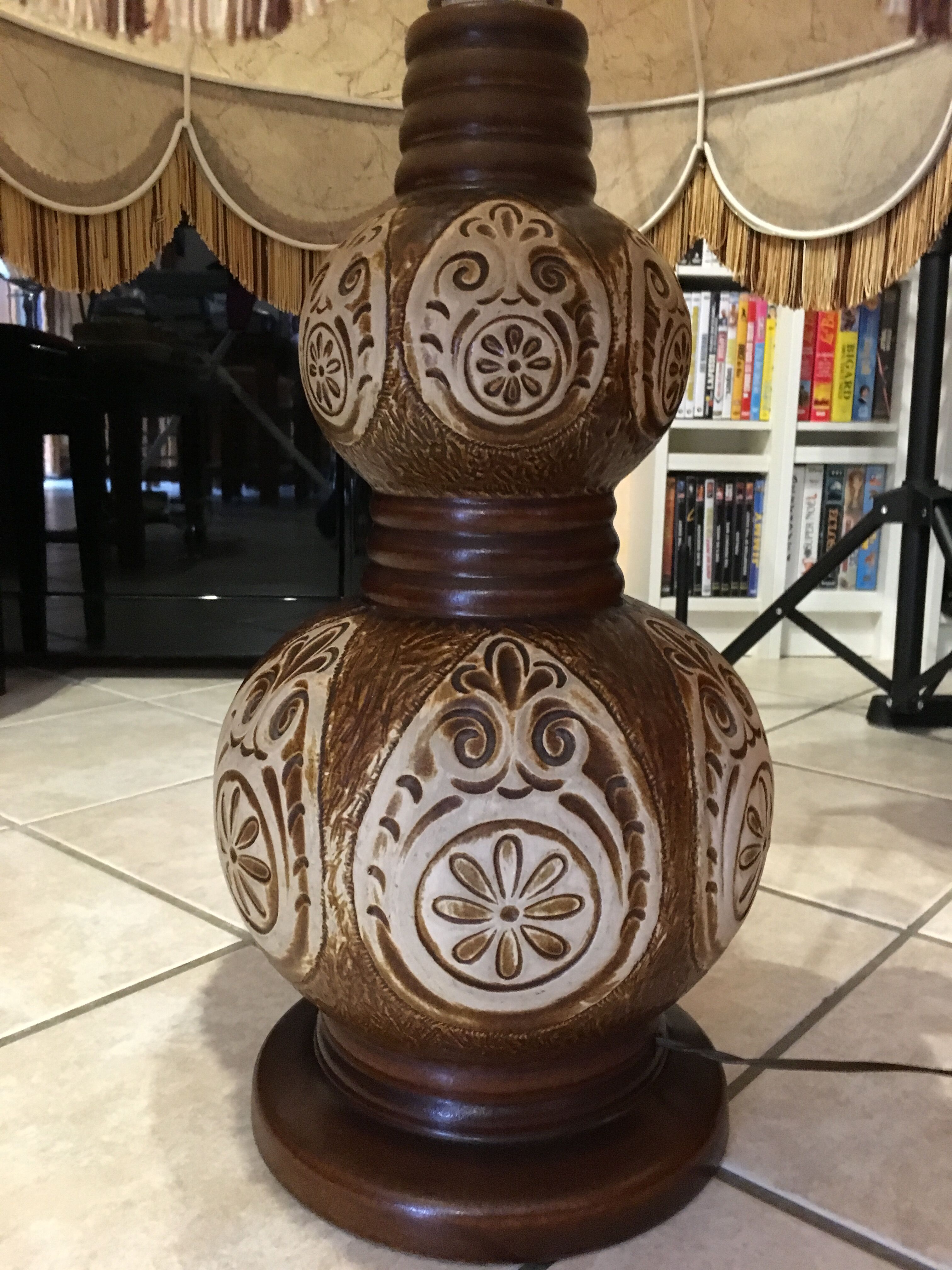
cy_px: 635
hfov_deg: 48.2
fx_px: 1063
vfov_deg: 61.7
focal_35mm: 29
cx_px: 476
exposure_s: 1/17
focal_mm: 4.15
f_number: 2.2
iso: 320
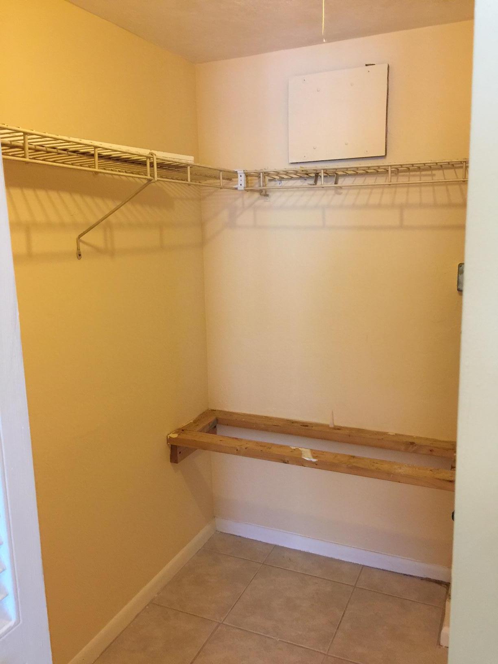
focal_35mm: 29
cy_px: 332
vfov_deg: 61.7
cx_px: 249
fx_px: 556
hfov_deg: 48.2
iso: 80
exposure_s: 1/15
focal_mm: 4.15
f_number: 2.2
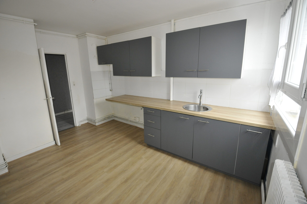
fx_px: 128
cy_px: 102
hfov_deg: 100.5
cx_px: 154
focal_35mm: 15
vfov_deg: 77.2
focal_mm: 10
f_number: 5
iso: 800
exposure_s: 1/80
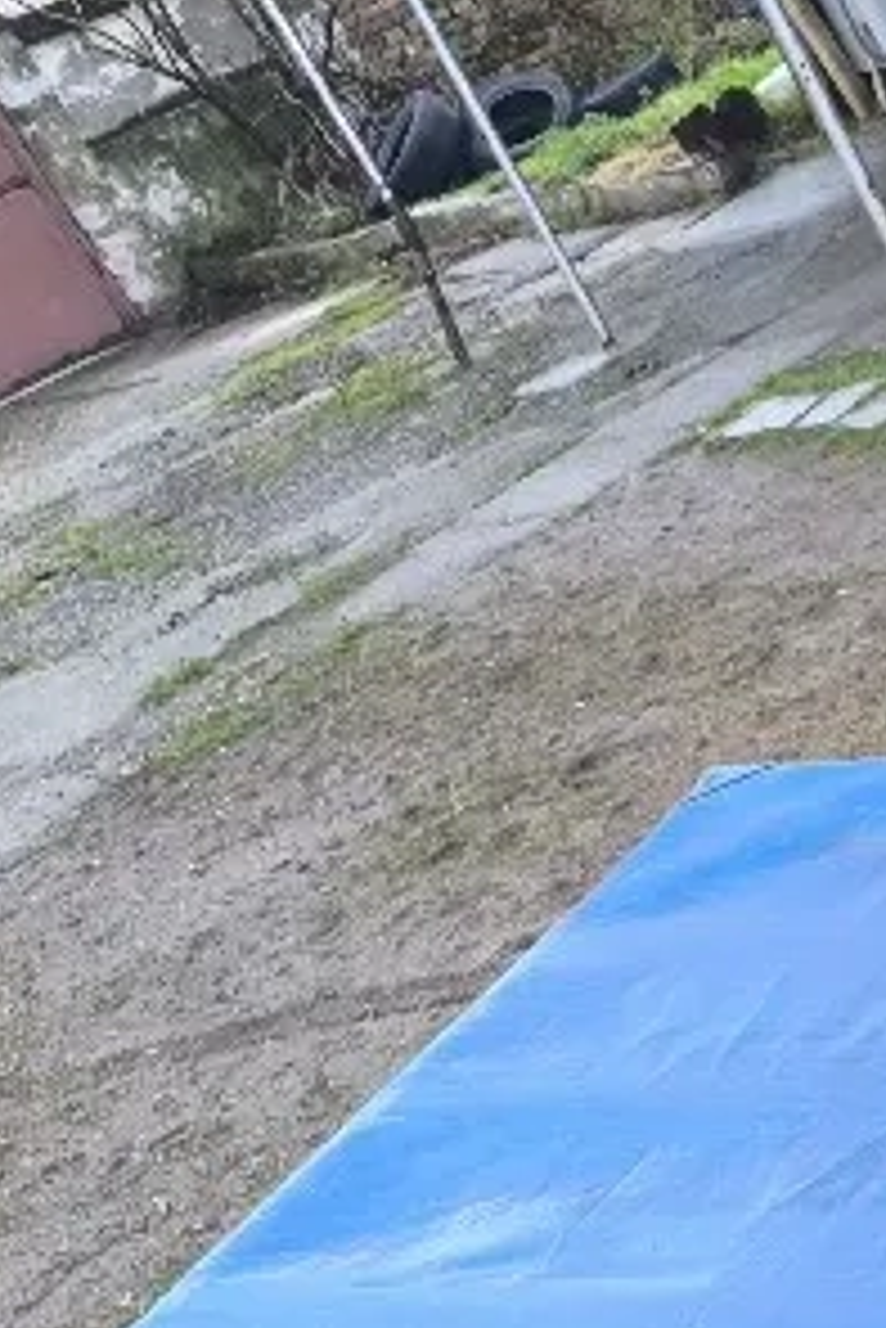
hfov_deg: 13.5
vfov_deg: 23.4
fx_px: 2987
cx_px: 1952
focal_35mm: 81
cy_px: 1481
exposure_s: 1/101
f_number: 1.65
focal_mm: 6.14
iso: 200
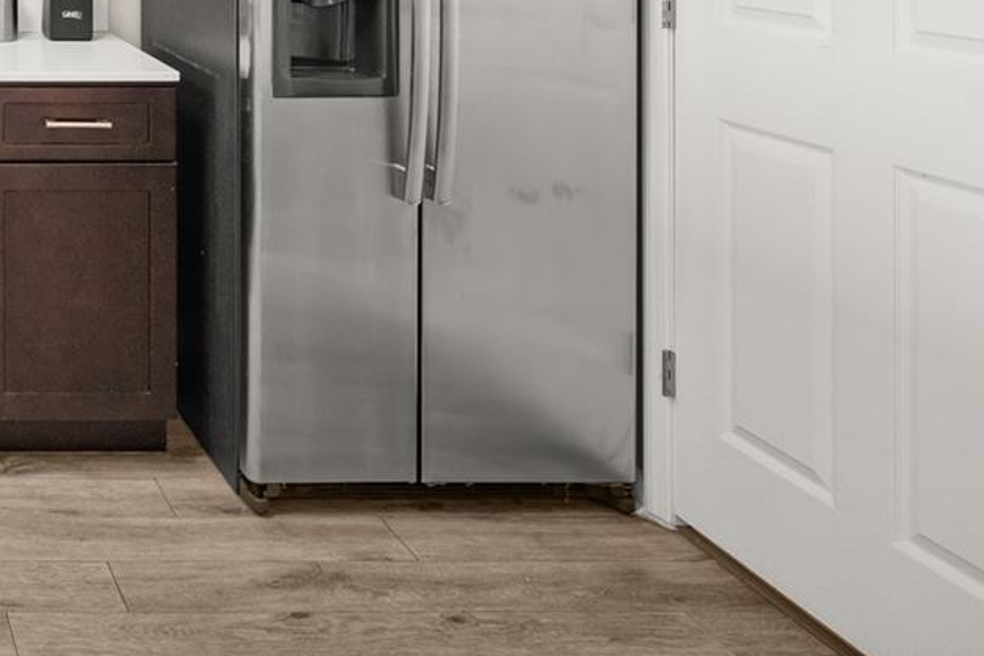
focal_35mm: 41
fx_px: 1121
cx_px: -205
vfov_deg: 28.7
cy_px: -115
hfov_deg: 36.3
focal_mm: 16
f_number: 5.6
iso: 3200
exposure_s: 1/25
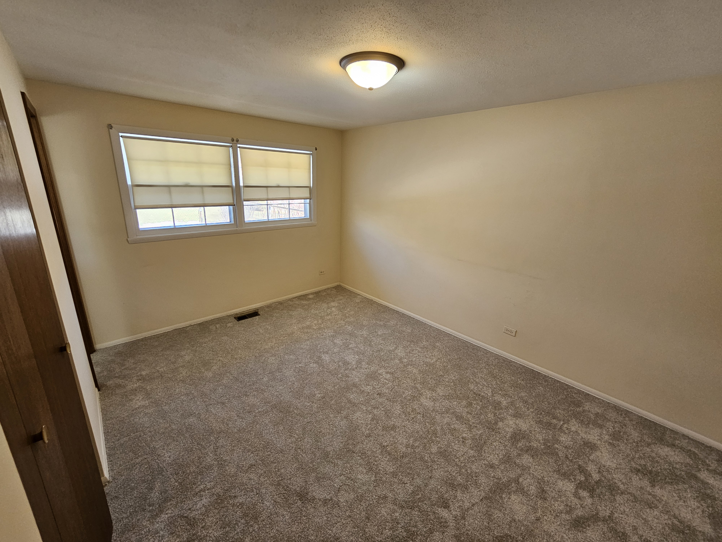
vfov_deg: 89.9
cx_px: 361
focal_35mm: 13
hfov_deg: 106.2
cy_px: 271
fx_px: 271
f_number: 2.2
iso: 160
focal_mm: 2.2
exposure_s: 1/60
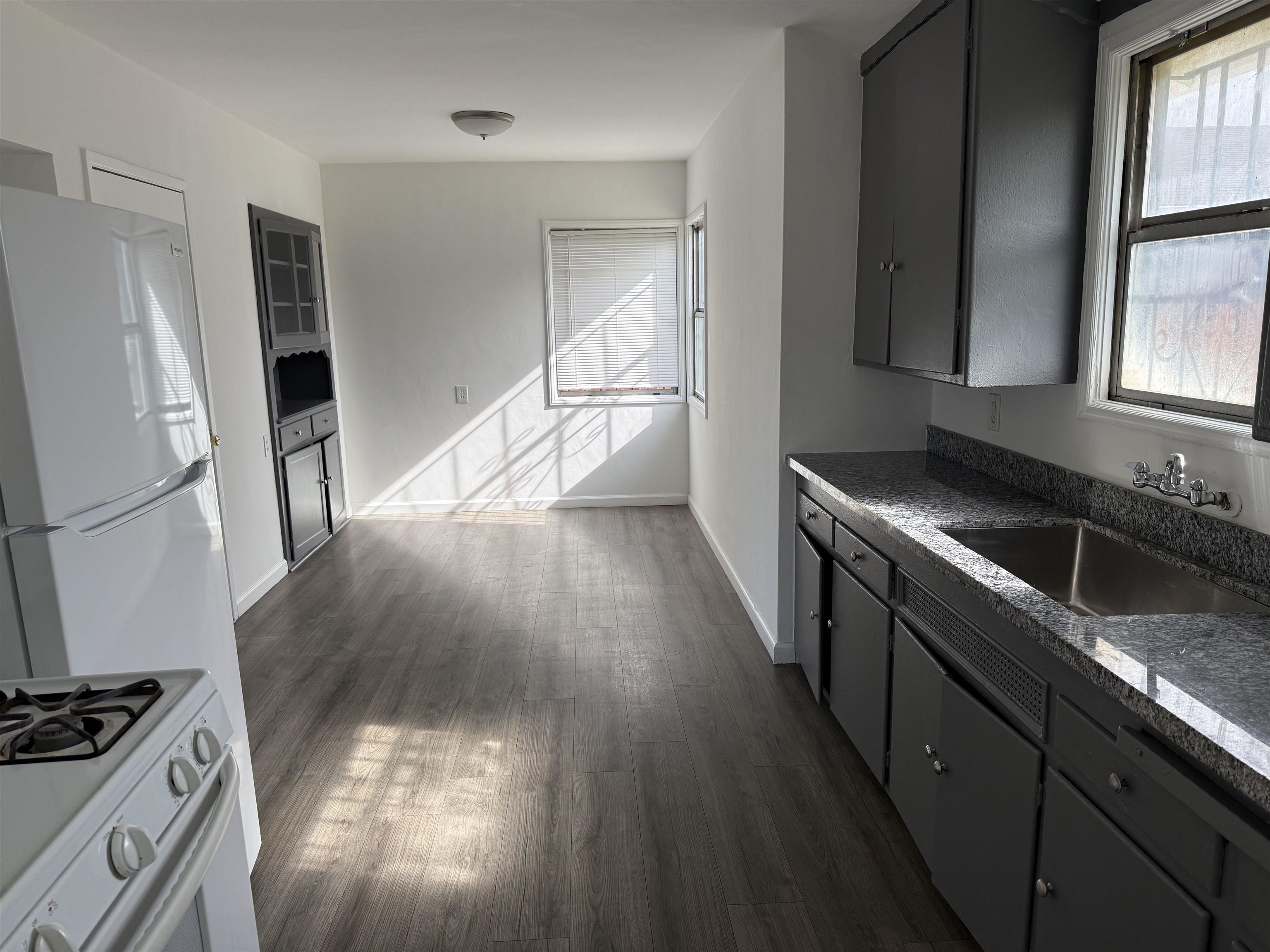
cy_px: 476
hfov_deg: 71.6
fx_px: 881
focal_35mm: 24
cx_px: 635
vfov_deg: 56.8
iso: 100
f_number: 1.78
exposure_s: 1/735
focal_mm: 6.76
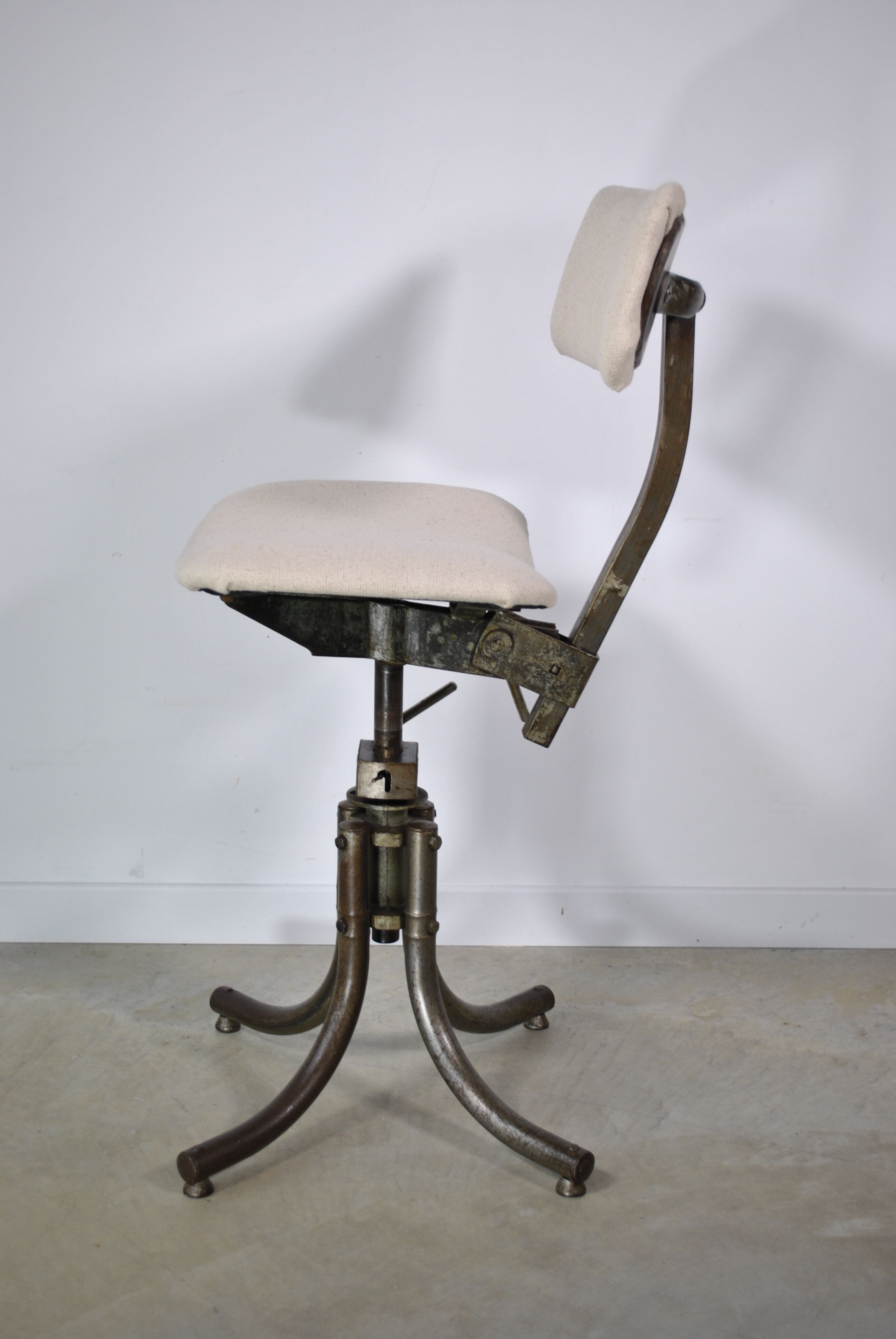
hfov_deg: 28.2
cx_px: 448
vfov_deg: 41.1
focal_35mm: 48
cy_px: 670
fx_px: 1787
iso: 200
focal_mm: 32
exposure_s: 1/60
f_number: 4.8
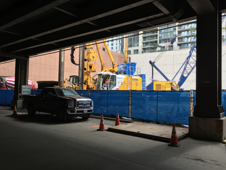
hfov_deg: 61.7
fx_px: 189
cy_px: 85
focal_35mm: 29
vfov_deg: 48.2
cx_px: 113
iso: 25
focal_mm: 4.15
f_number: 2.2
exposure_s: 1/206
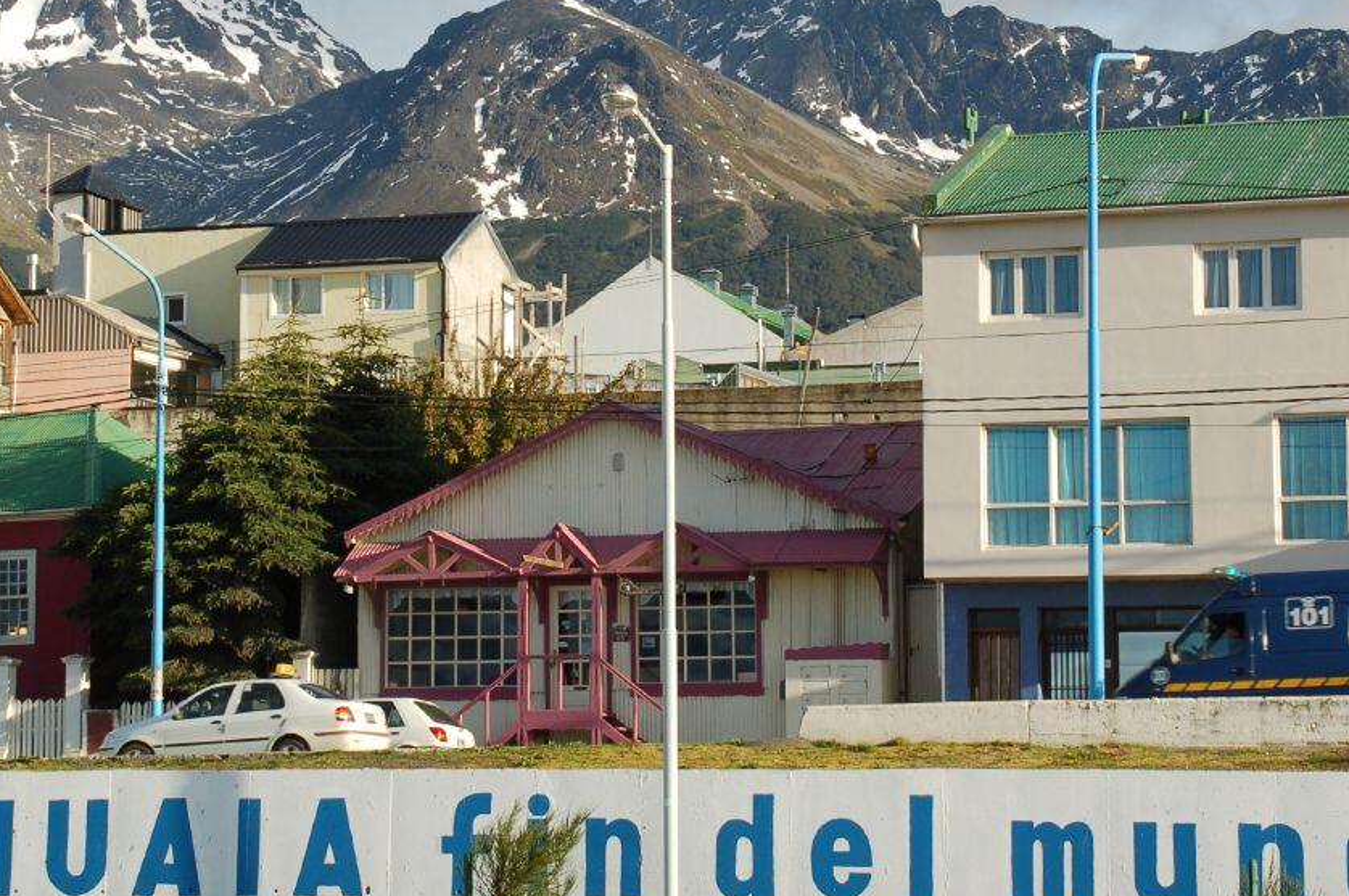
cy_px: 308
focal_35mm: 110
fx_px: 4118
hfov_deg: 18.6
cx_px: 631
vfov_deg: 12.4
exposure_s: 1/160
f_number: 11
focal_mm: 48
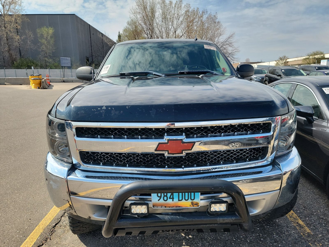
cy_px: 124
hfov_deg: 71.6
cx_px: 164
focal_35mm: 24
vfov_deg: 56.8
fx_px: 228
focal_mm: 6.7
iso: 50
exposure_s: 1/660
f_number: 1.8
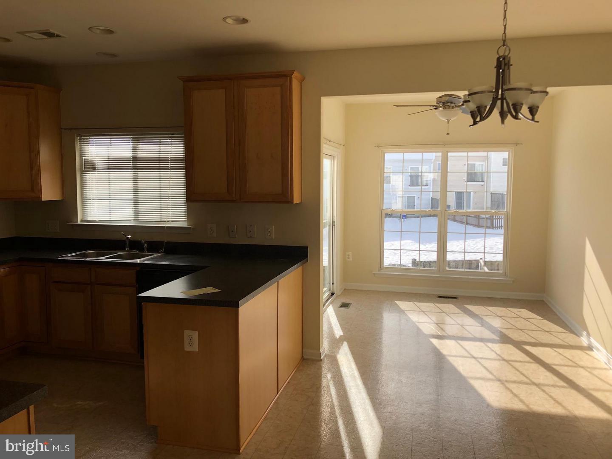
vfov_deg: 49.7
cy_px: 230
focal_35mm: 28
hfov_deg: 63.4
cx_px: 306
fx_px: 495
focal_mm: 3.99
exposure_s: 1/466
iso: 20
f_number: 1.8
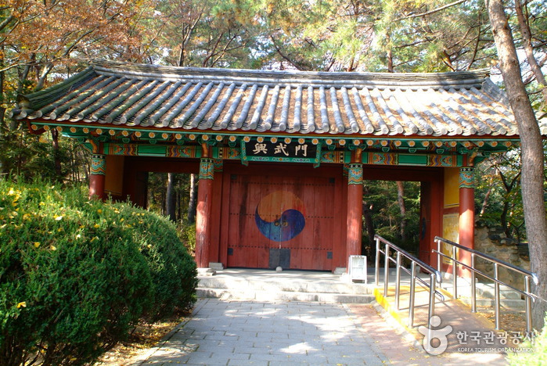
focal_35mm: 30
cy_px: 183
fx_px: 456
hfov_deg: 61.9
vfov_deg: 43.7
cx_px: 274
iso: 400
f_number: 5.6
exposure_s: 1/125
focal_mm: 20
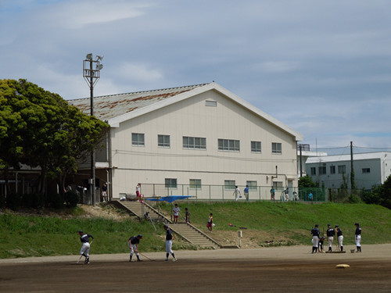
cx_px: 196
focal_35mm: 119
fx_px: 1344
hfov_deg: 16.6
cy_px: 146
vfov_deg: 12.5
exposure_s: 1/320
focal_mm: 21.5
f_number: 9.6
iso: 100
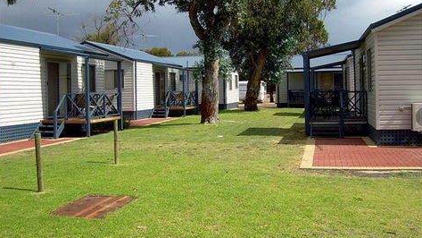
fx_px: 470
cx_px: 210
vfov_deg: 28.2
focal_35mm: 42
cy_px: 87
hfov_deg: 48.4
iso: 50
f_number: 4.6
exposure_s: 1/458
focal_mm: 6.3
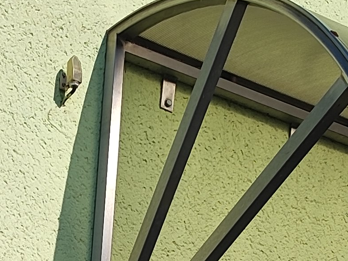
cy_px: 452
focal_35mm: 123
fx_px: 1237
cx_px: 27
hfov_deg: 15.8
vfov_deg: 11.3
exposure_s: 1/1156
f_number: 1.89
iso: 50
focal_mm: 5.89
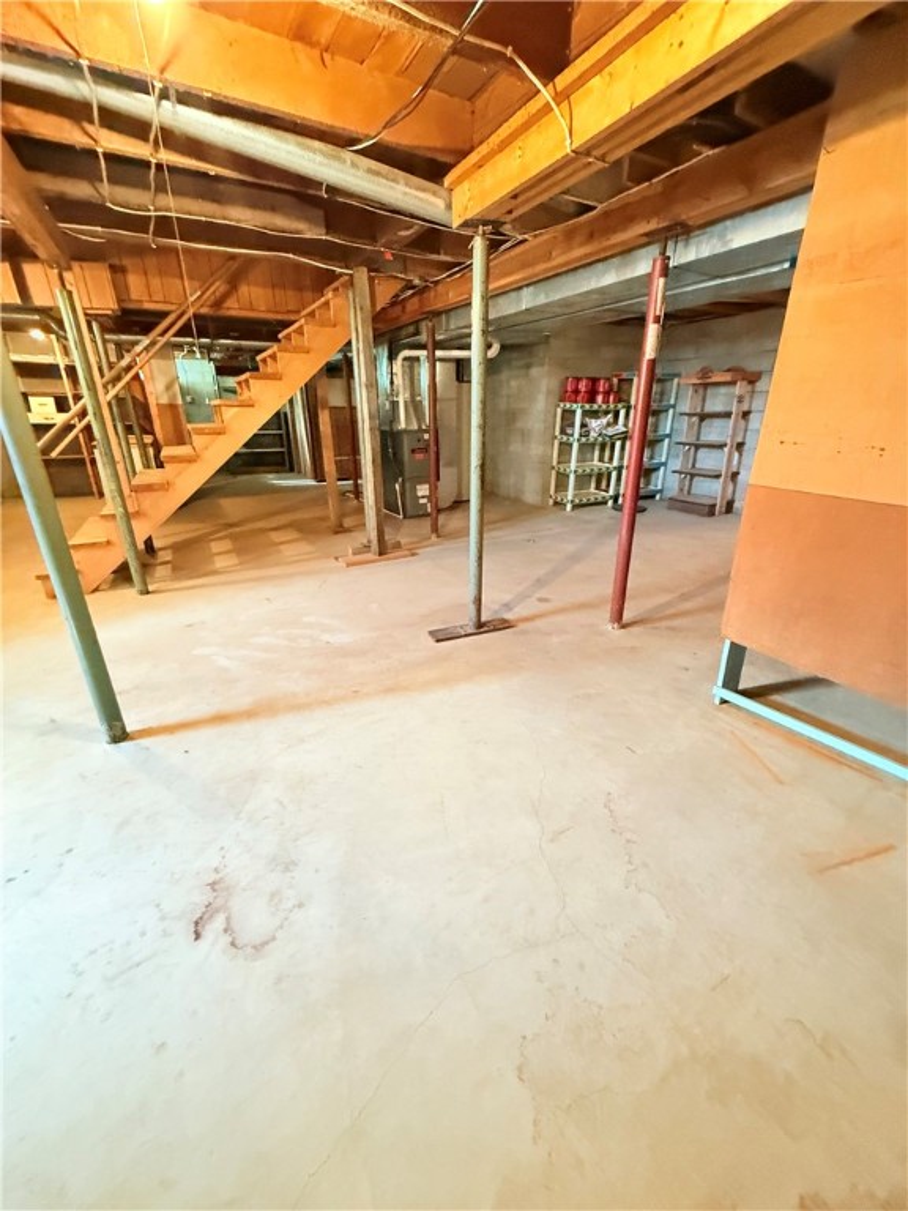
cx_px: 454
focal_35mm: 14
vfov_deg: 102.1
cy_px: 606
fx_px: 490
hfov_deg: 85.7
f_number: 2.2
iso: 800
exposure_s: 1/60
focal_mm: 2.22
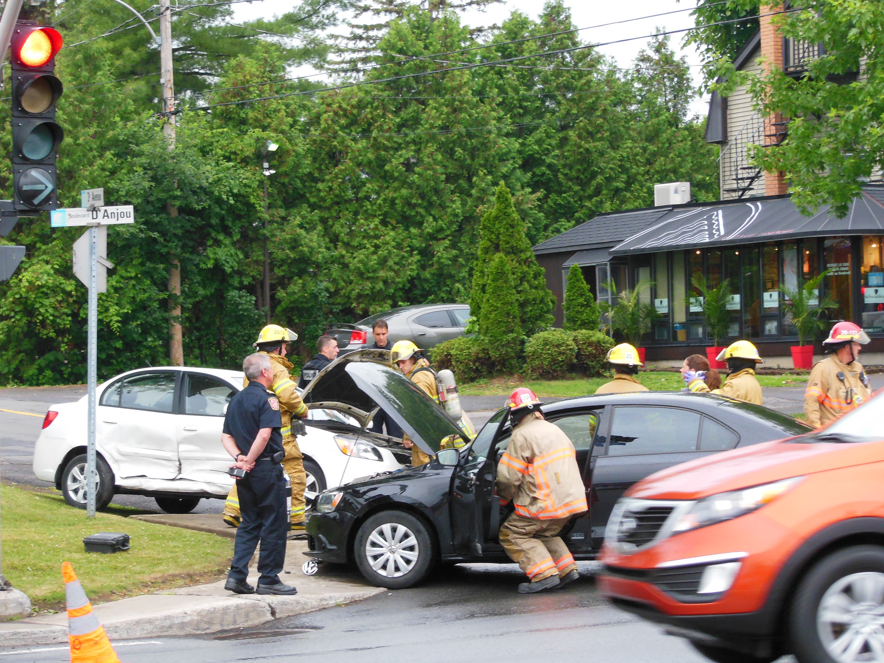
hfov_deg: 18.4
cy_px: 332
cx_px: 442
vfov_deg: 13.8
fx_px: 2732
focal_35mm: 107
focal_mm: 19.1
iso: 400
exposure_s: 1/80
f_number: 5.7
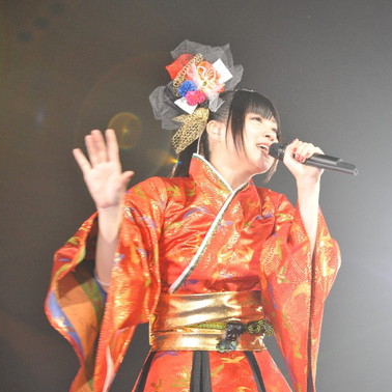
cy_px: 186
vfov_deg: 12.1
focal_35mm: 144
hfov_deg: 12.1
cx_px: 308
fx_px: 1845
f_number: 5.6
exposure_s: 1/125
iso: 1600
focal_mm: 105
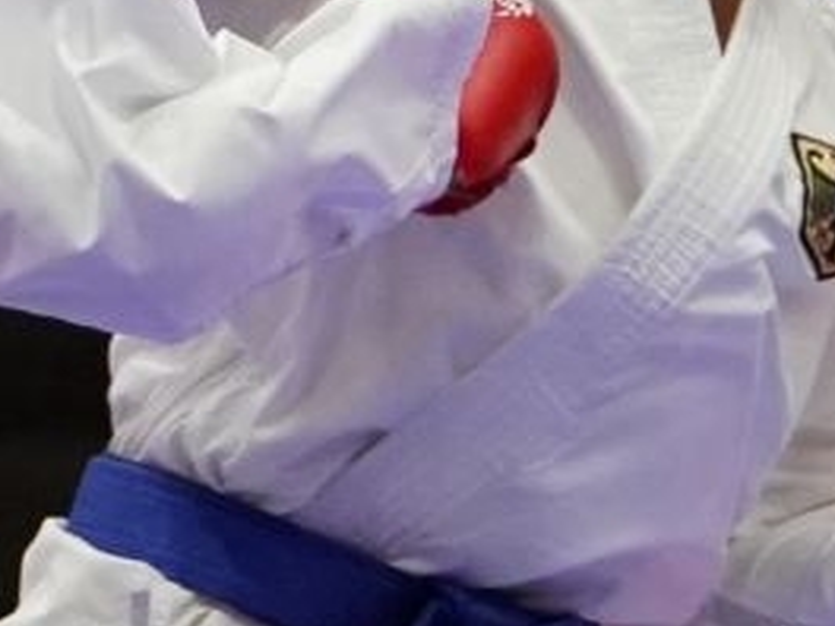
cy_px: 82
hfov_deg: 1.6
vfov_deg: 1.2
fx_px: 29935
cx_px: 313
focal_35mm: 1241
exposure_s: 1/1000
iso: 3200
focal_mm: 126
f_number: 2.8
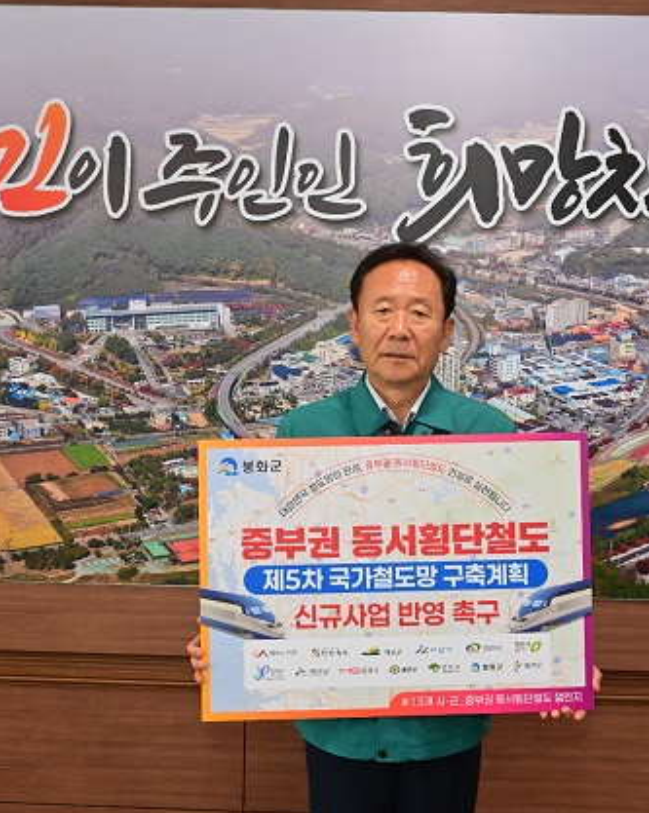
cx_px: 400
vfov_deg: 38.1
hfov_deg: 30.7
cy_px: 407
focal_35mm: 49
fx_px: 1178
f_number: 7.1
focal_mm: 34
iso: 2500
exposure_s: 1/125
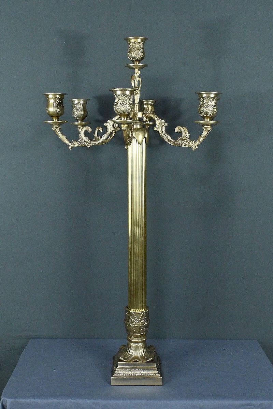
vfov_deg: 61.9
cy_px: 204
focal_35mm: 30
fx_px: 341
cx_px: 136
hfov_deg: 43.6
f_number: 13
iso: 2000
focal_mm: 20
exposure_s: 1/15
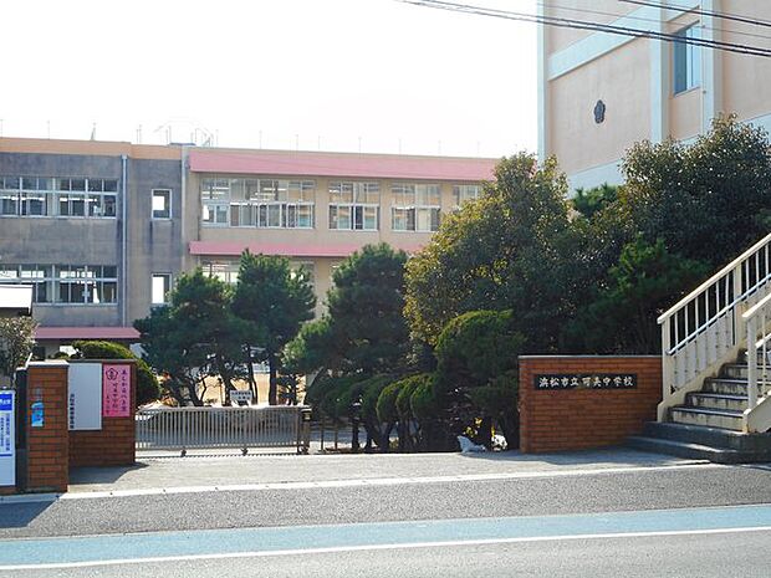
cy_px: 289
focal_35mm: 59
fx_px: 1314
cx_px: 386
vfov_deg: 24.8
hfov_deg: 32.7
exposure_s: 1/200
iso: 80
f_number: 5.1
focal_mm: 10.5
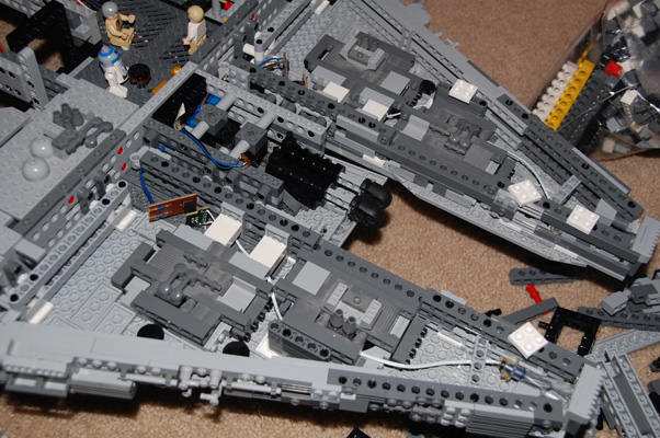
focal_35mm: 45
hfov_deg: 43.6
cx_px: 330
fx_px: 824
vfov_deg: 29.8
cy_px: 219
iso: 200
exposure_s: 1/125
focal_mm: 30
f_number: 5.6
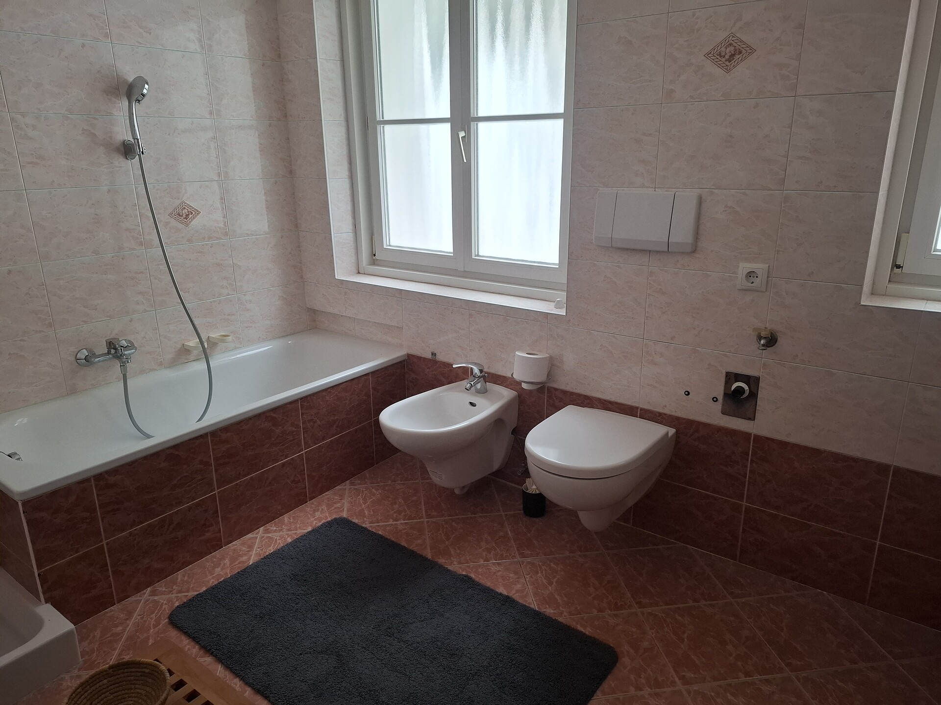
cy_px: 352
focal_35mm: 23
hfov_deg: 73.9
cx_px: 470
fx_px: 625
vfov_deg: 58.9
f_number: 1.8
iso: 200
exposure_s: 1/100
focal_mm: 5.54
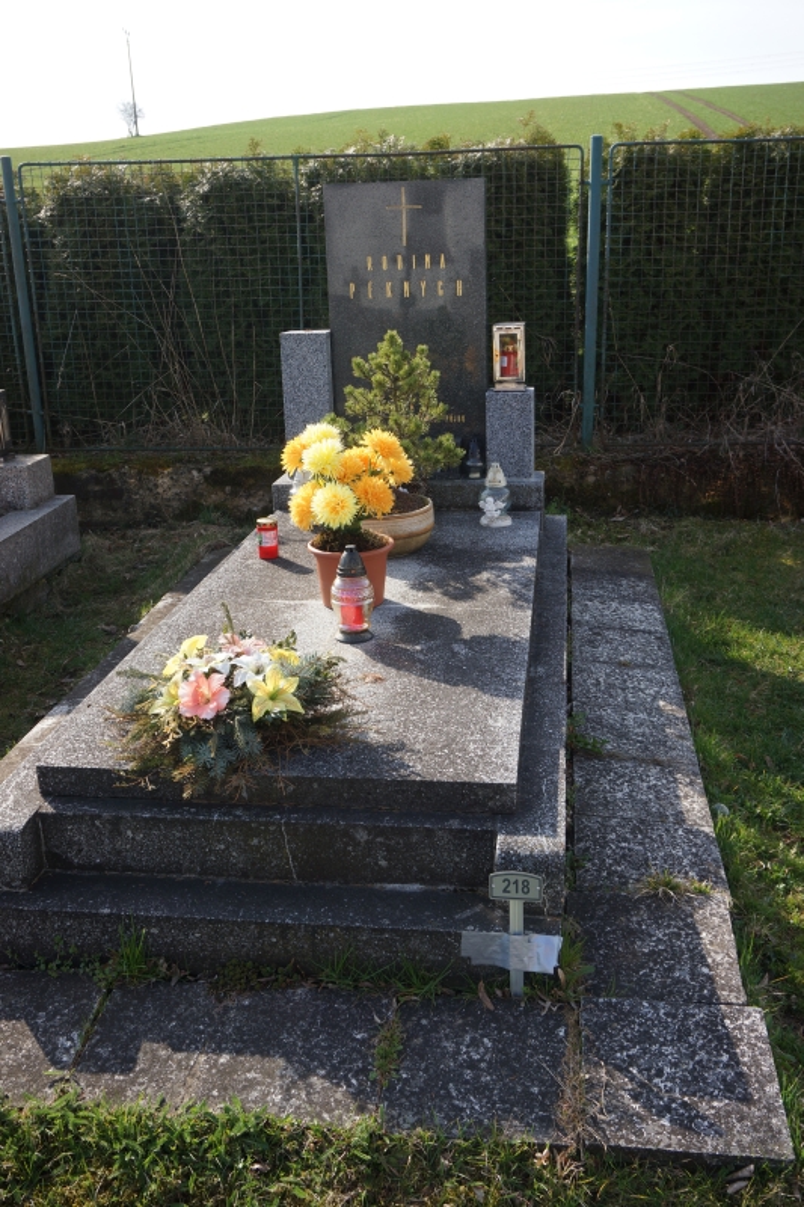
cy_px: 604
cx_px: 402
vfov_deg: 55.8
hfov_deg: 38.9
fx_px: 1139
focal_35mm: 34
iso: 100
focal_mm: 23
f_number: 6.3
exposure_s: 1/160
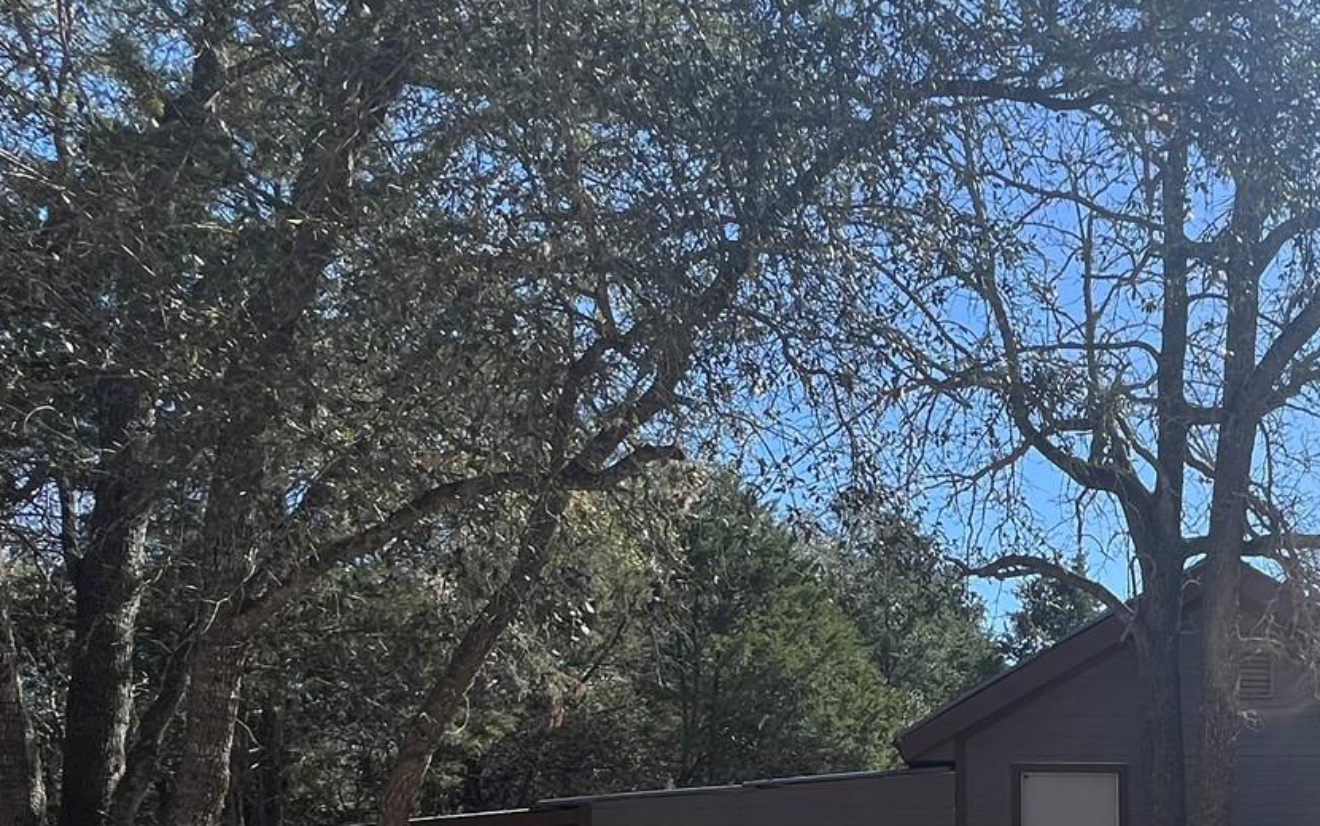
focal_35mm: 34
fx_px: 1223
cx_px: 1126
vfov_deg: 31.9
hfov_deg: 51.6
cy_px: 957
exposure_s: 1/661
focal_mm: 1.57
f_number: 1.8
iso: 32
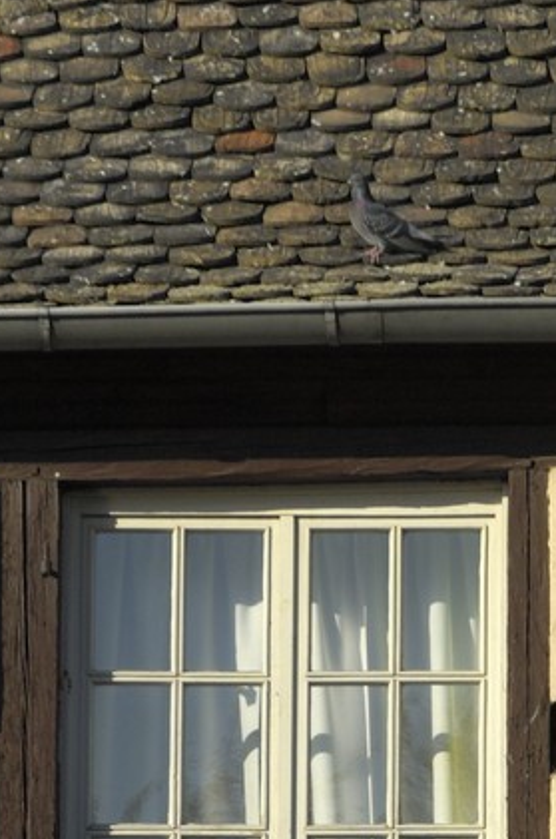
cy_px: 1546
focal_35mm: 662
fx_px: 15399
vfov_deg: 3.1
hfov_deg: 2.1
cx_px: 650
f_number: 6.3
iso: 100
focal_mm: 116
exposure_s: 1/400
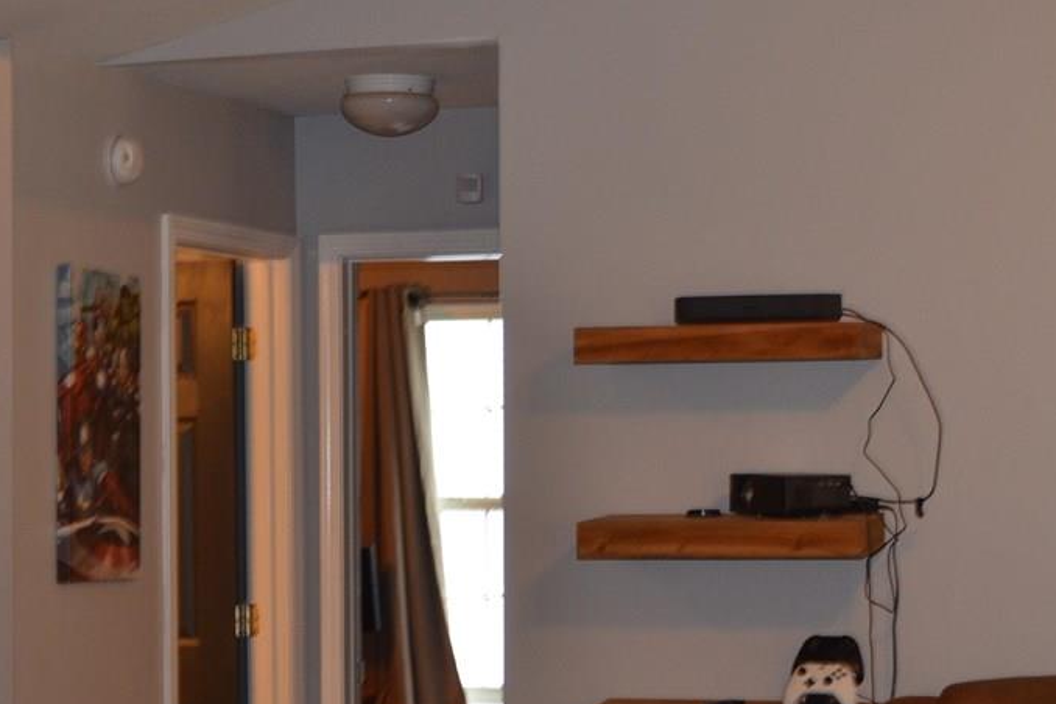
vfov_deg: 13.8
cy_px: 509
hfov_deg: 20.6
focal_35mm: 99
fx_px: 2902
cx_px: 519
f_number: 5
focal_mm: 35
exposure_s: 1/60
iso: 720
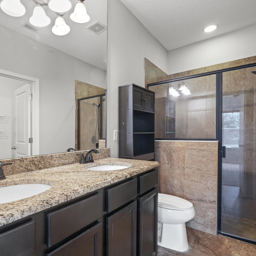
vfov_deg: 72.1
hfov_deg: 70.9
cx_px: 95
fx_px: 176
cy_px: 131
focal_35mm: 21
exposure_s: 8
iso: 250
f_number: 13
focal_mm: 16
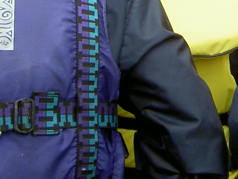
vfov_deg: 8.2
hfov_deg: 11.2
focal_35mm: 174
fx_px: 1197
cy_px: -155
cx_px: 284
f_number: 4.7
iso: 50
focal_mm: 8
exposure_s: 1/160
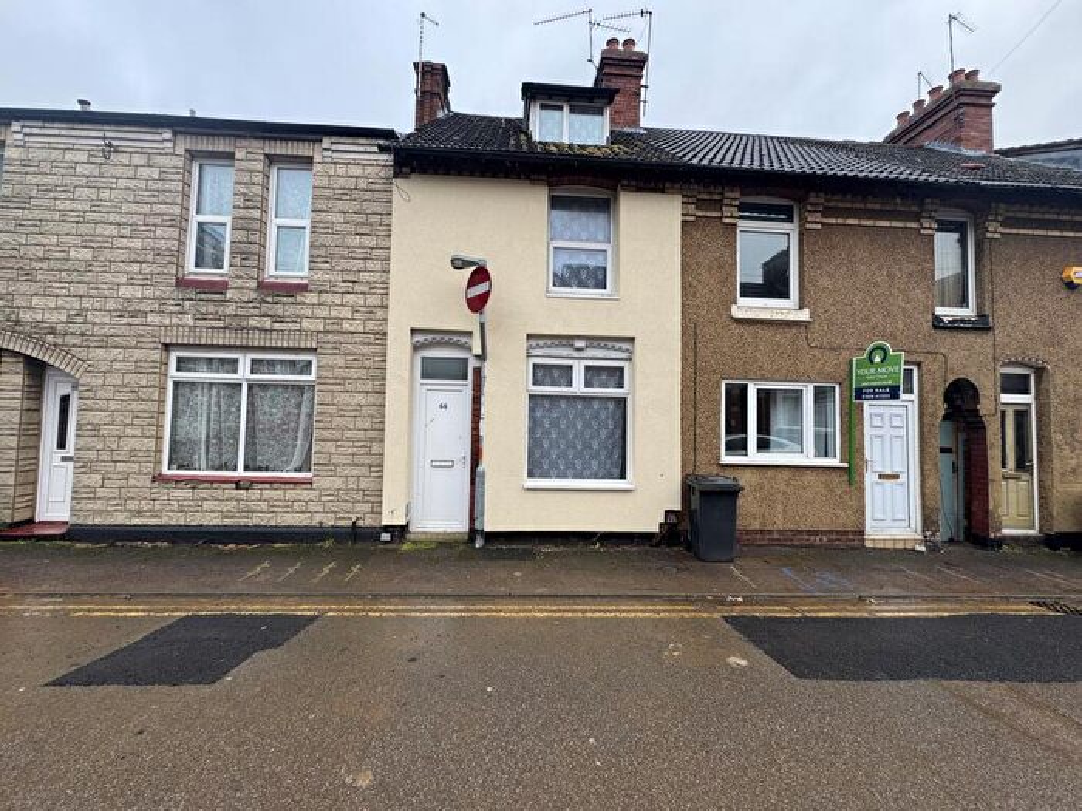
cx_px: 541
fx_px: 438
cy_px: 406
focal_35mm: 14
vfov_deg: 85.7
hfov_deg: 102.1
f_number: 2.2
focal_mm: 2.22
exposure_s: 1/340
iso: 40
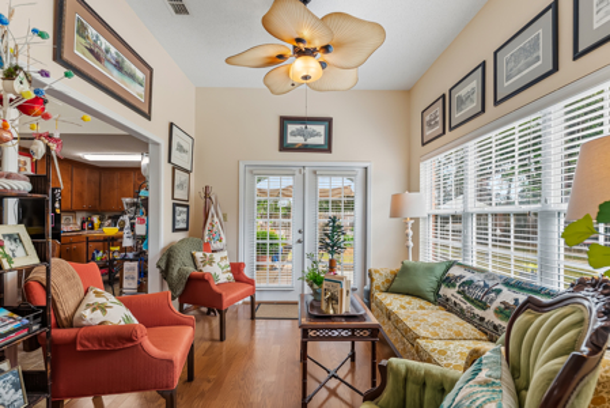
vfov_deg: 73.8
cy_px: 204
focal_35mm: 16
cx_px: 305
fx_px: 271
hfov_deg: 96.7
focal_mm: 16
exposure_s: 1/30
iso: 1000
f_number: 5.6
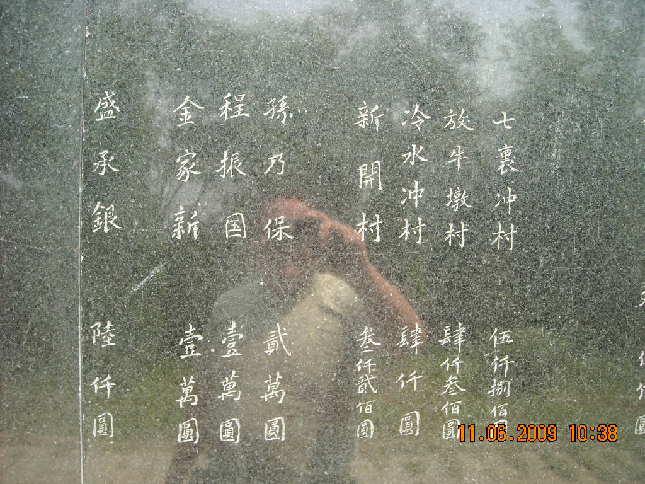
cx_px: 322
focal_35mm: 35
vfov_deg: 40.7
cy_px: 242
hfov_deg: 52.6
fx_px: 652
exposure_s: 1/64
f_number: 2.8
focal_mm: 5.7
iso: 64
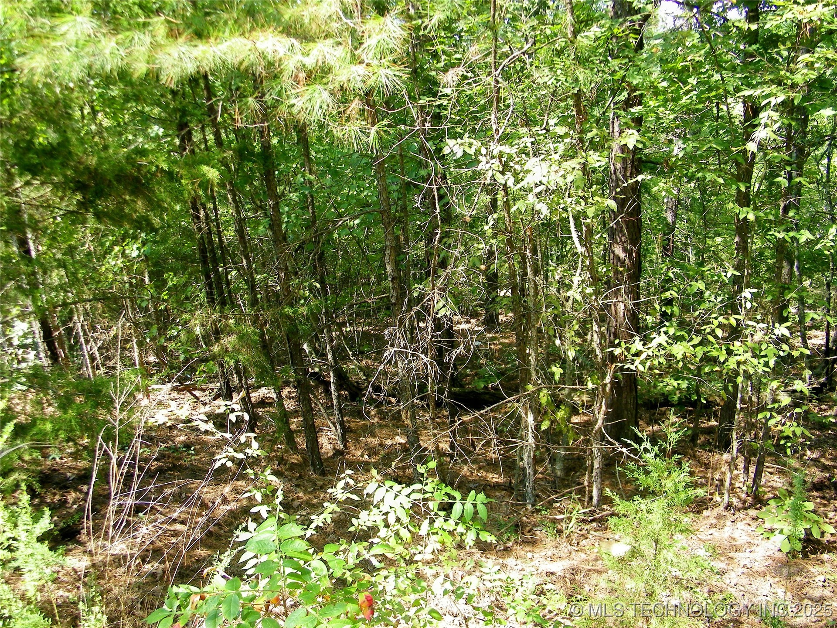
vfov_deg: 49.7
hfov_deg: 63.4
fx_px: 677
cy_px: 314
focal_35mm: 28
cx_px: 418
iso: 80
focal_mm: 5
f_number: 3.5
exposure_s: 1/100
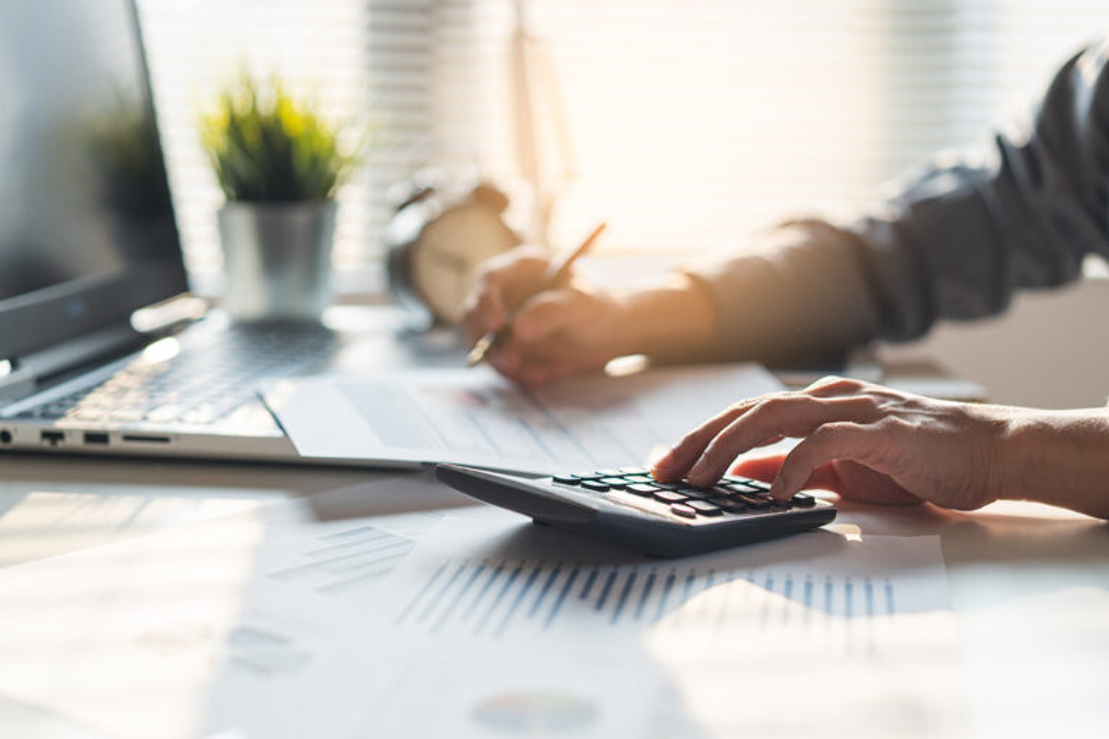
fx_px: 1694
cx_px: 554
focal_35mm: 55
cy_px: 370
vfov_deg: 24.6
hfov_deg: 36.2
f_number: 2.5
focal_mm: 55
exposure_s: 1/320
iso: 100
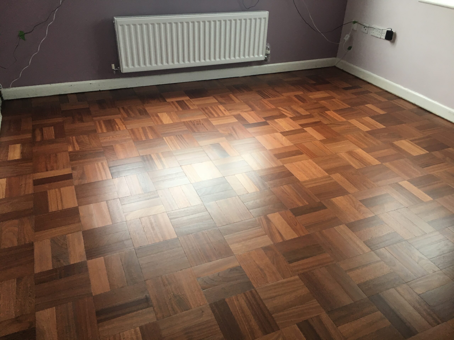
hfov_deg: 61.7
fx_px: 380
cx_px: 227
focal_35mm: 29
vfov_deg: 48.2
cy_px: 170
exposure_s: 1/33
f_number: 2.2
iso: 50
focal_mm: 4.15
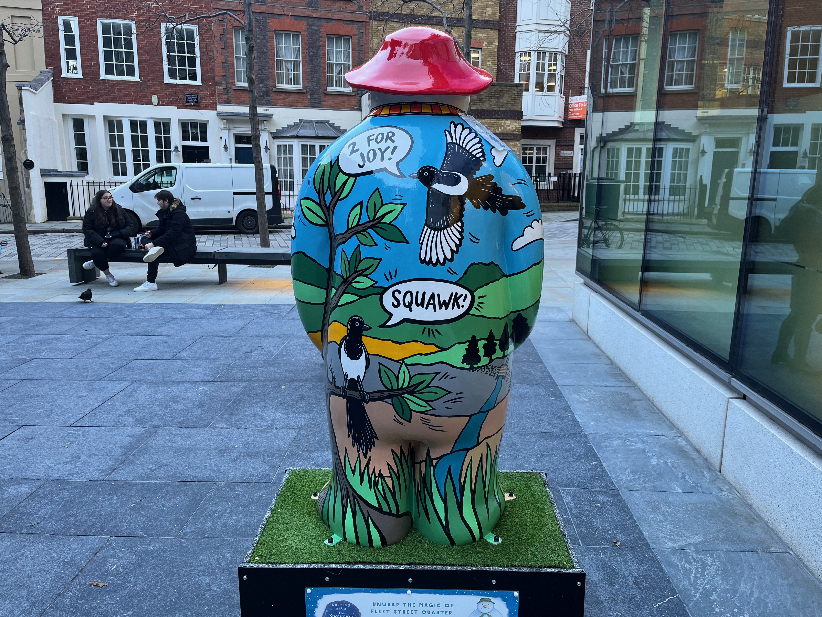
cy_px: 308
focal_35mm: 26
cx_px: 411
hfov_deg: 67.3
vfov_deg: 53.1
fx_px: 617
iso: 80
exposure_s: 1/100
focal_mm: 5.1
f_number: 1.6
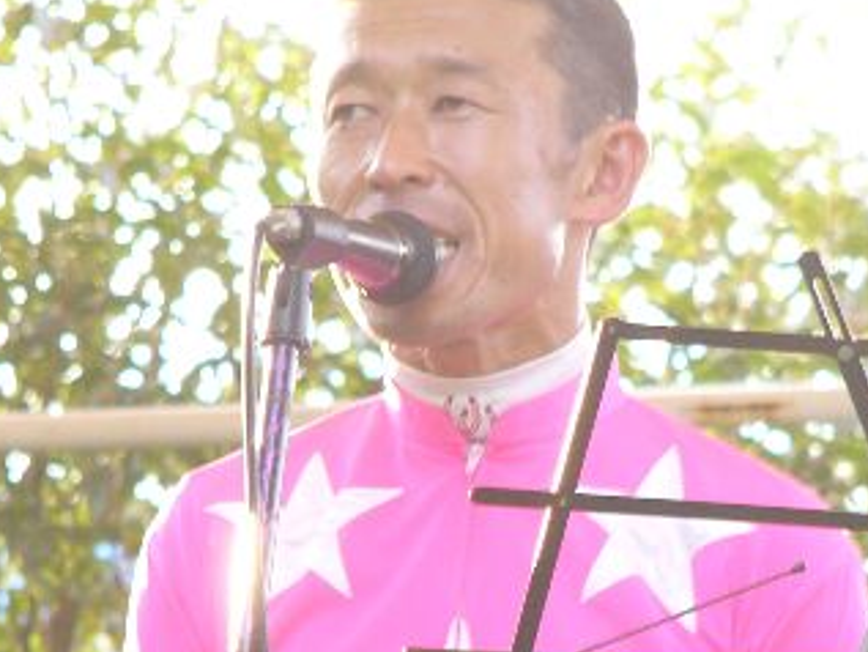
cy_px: 501
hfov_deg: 3.5
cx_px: 444
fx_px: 14072
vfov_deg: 2.7
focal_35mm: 561
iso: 50
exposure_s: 1/30
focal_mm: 46.3
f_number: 2.8
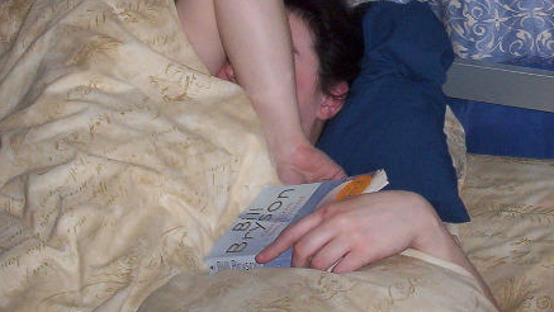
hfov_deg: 27.0
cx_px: 361
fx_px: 1146
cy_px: 30
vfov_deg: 15.3
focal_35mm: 78
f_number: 4.5
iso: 140
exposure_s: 1/30
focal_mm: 6
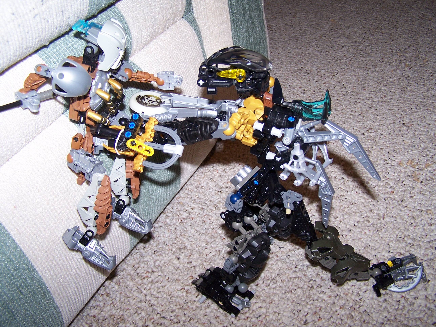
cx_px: 218
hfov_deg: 49.0
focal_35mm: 38
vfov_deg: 37.7
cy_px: 164
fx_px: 479
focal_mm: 6.3
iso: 80
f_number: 2.8
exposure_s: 1/60
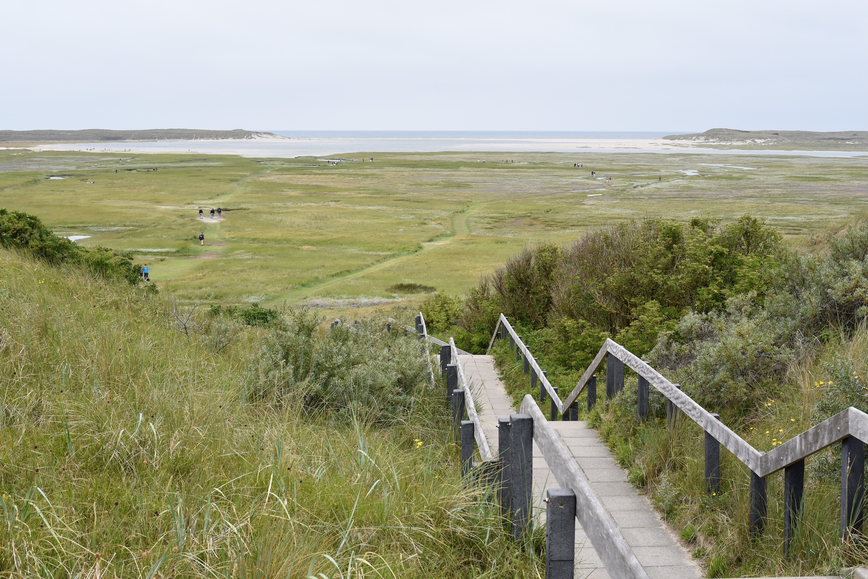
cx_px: 434
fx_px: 1206
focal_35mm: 50
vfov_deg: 27.0
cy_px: 290
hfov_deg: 39.6
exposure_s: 1/500
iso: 640
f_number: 11
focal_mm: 50
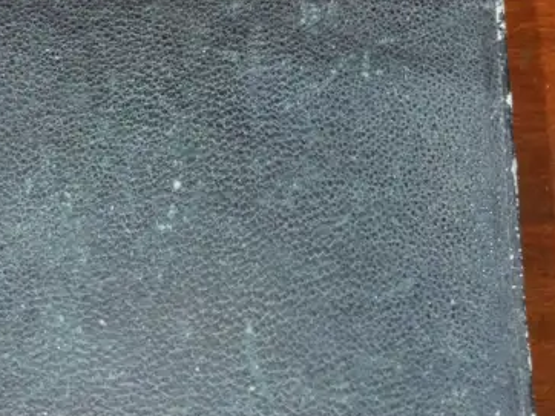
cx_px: -210
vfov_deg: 10.9
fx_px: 2179
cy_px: 291
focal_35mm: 136
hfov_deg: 13.8
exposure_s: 1/60
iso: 2500
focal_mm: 24
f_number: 5.2
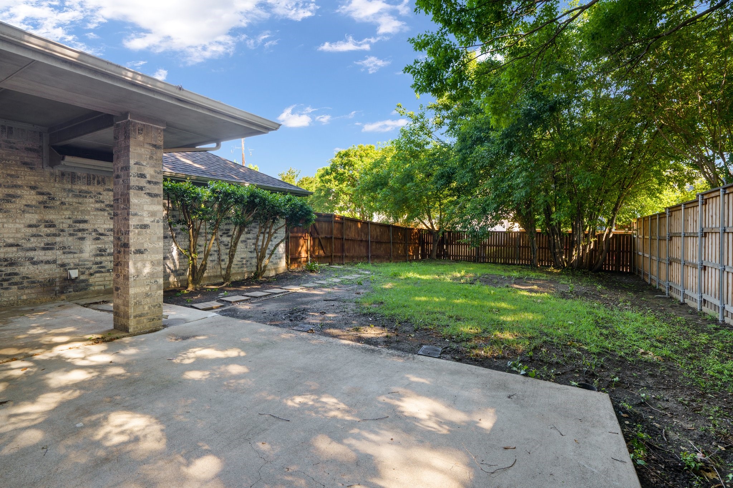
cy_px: 244
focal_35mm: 16
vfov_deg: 73.7
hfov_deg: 96.7
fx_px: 326
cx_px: 366
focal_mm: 16
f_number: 10
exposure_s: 1/20
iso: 200
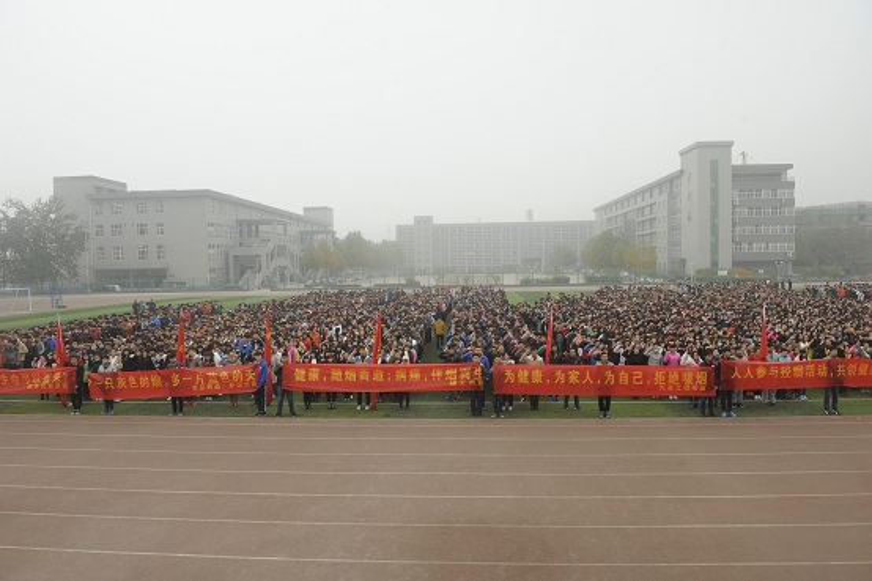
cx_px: 436
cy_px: 290
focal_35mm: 24
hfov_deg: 73.8
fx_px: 581
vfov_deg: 53.1
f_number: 8
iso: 1000
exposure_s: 1/160
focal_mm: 24
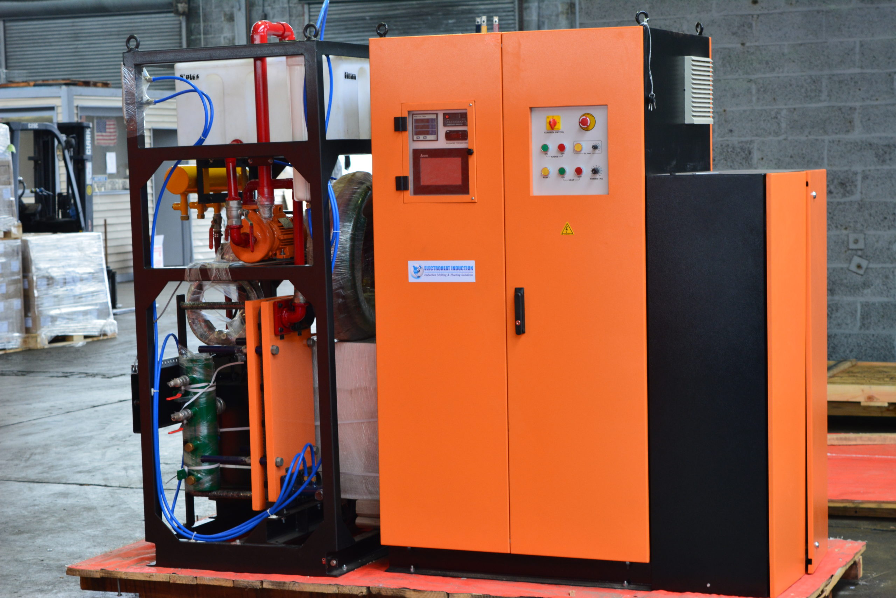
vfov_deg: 17.5
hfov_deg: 26.0
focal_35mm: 78
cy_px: 299
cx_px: 448
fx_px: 1941
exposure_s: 1/30
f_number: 7.1
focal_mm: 52
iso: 800
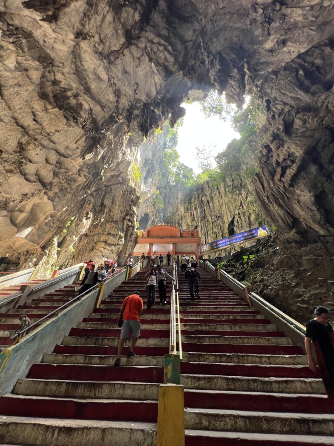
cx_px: 167
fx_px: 167
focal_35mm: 13
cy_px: 223
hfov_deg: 89.9
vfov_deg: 106.2
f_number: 1.8
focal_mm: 1.57
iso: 40
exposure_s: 1/99
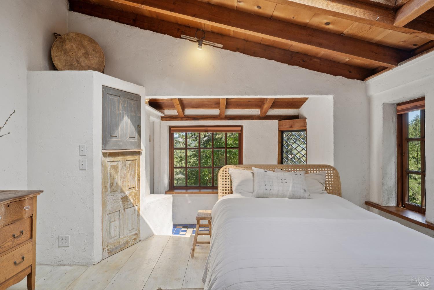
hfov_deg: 84.0
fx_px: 241
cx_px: 217
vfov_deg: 61.9
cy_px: 145
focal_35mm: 20
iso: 400
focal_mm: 20
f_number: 8
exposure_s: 1/60
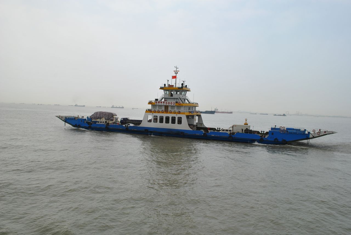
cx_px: 176
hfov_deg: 67.3
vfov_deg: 48.1
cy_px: 118
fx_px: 264
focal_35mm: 27
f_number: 8
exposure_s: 1/250
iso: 100
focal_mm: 18
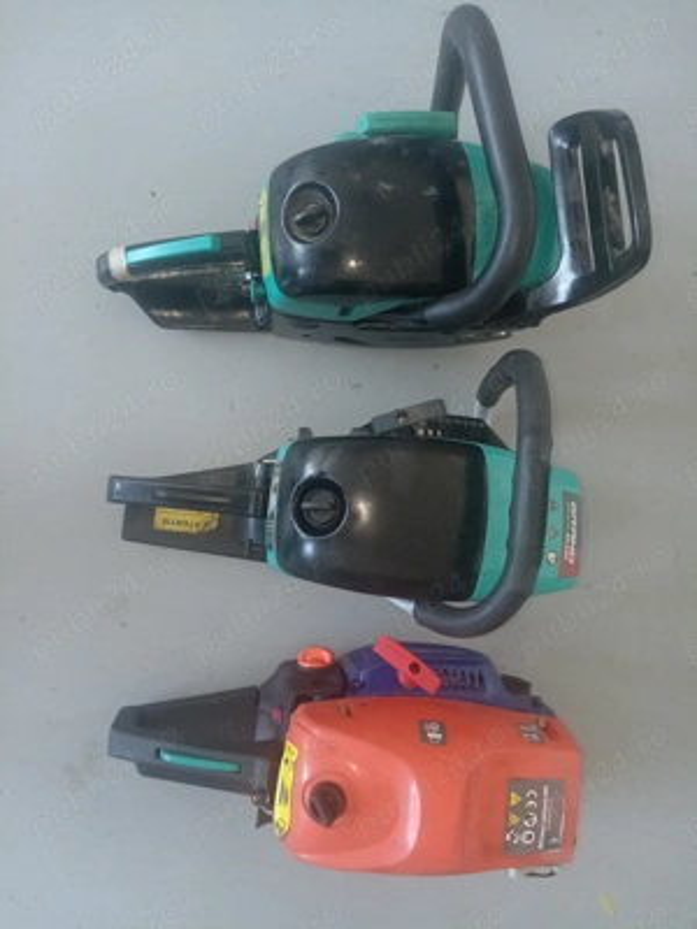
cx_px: 348
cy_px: 464
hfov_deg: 53.1
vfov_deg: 67.3
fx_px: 698
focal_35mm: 26
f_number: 1.8
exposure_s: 1/25
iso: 444
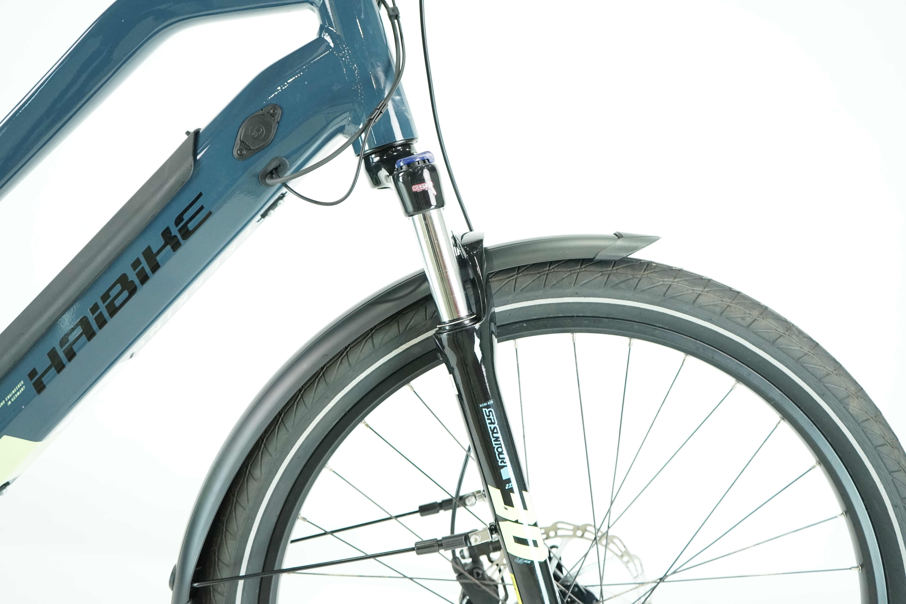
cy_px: 302
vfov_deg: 36.9
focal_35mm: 36
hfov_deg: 53.1
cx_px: 453
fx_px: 906
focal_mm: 36
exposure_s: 1/200
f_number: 4
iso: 2500
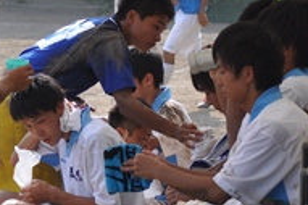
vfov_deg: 4.1
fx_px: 2829
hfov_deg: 6.2
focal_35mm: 331
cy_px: 83
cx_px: 77
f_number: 5
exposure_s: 1/1250
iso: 400
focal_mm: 66
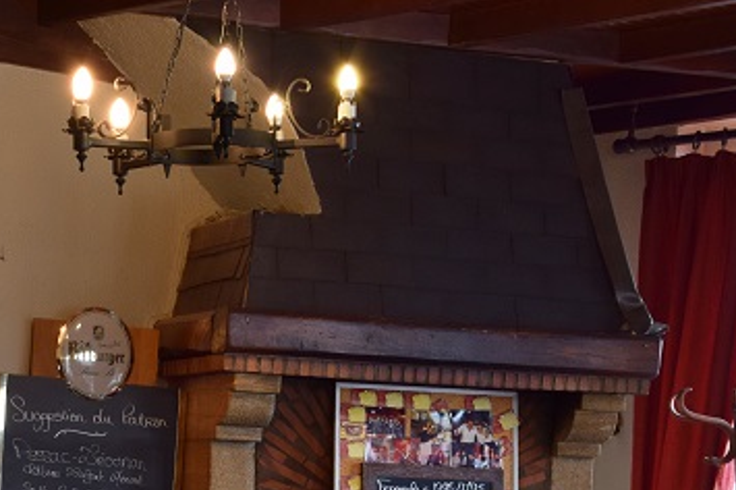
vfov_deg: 11.7
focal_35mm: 115
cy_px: 551
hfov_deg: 17.7
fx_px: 2349
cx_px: 166
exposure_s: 1/20
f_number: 6.3
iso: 400
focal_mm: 34
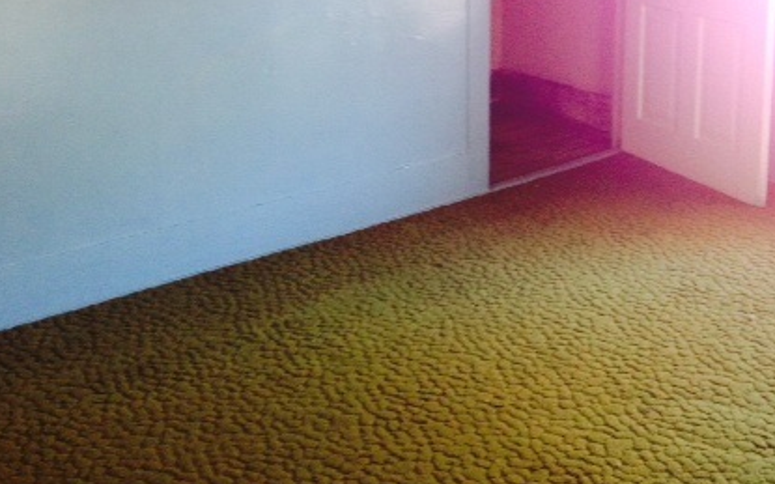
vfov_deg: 23.4
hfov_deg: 37.5
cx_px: 366
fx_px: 1140
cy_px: 54
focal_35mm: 54
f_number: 2.4
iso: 160
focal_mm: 4.12
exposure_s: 1/20
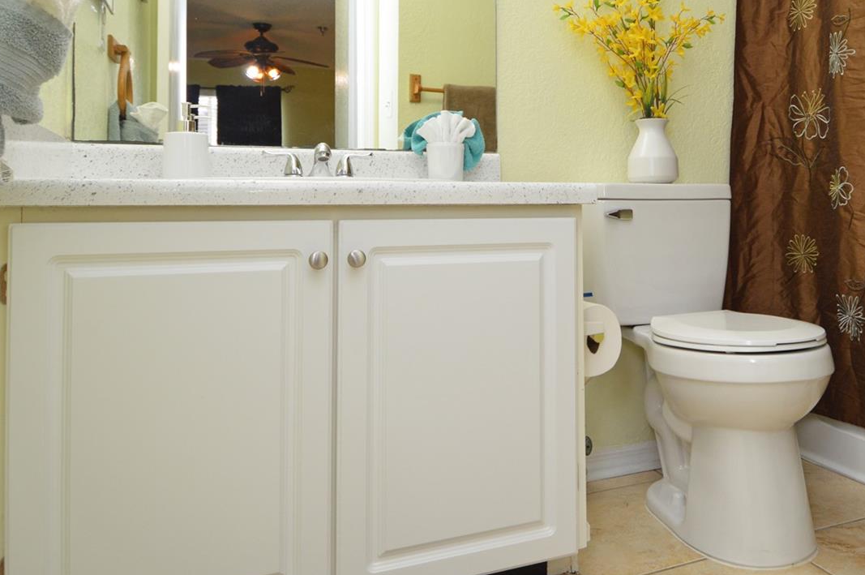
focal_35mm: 27
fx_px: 648
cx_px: 532
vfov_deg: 46.7
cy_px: 170
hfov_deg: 66.6
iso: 400
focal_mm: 12
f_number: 4
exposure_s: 1/60
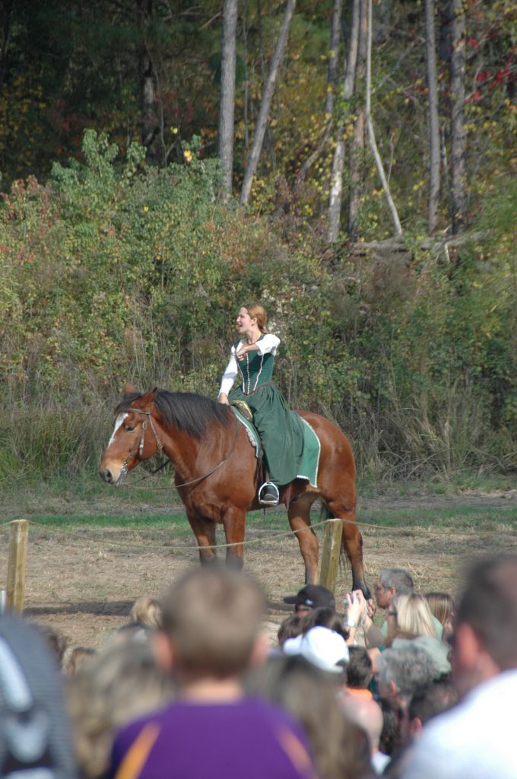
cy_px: 390
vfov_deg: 6.9
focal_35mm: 300
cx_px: 258
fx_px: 6480
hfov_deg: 4.6
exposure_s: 1/500
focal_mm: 200
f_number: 5.6
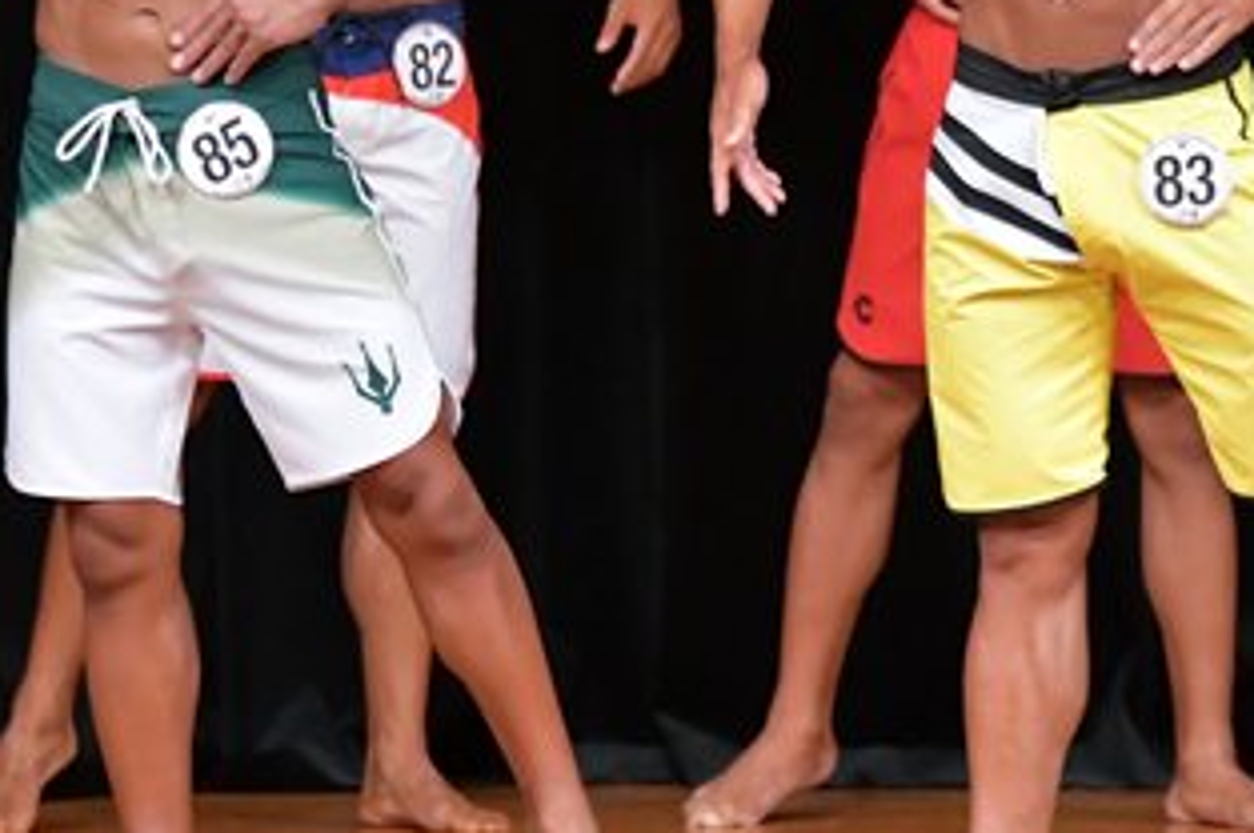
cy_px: 84
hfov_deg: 3.1
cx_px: 651
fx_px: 23279
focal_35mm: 669
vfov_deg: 2.1
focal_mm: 180
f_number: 5.6
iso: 5000
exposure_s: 1/400
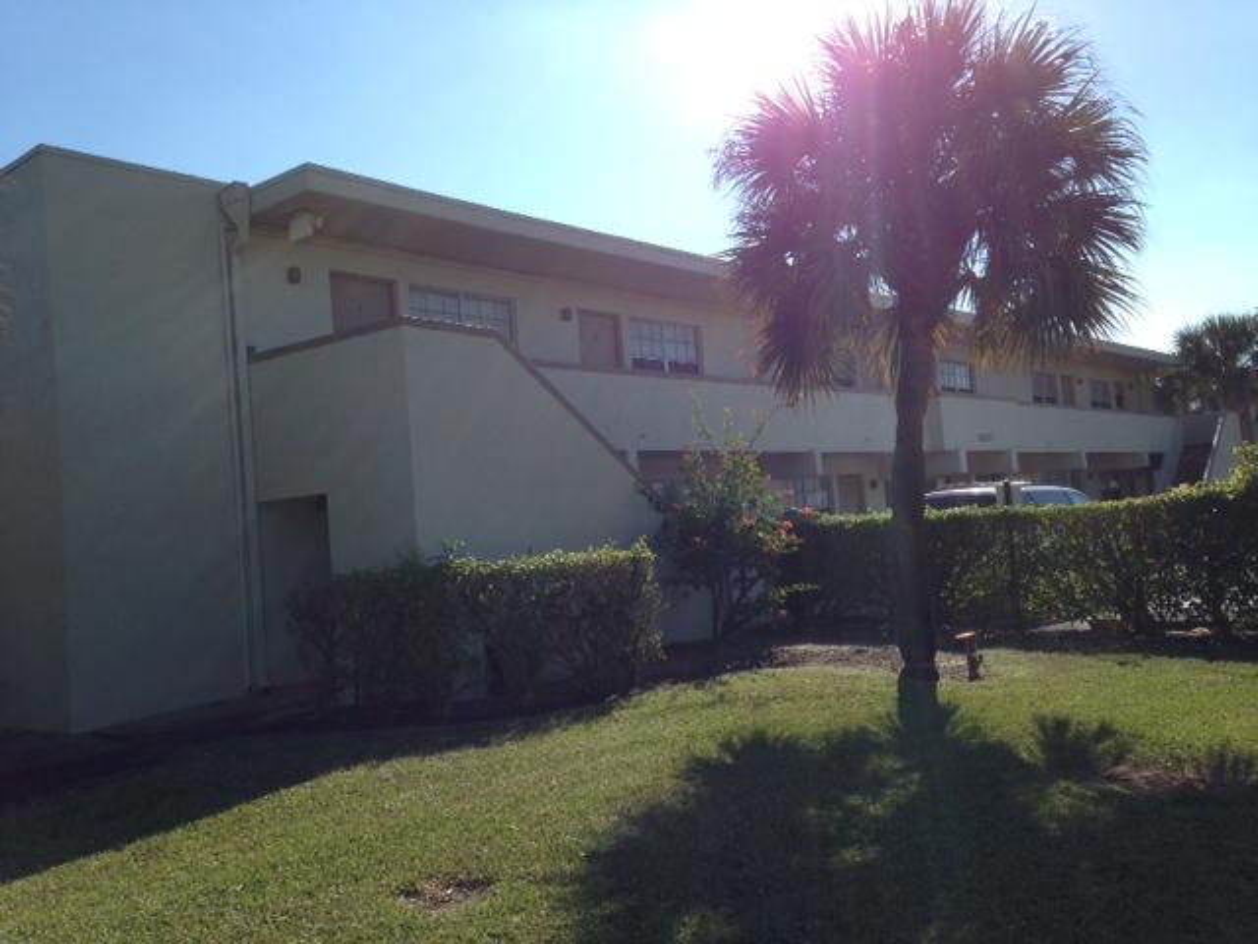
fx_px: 1199
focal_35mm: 33
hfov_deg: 55.4
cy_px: 472
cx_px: 629
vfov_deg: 42.9
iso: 50
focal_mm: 4.12
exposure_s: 1/1695
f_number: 2.4
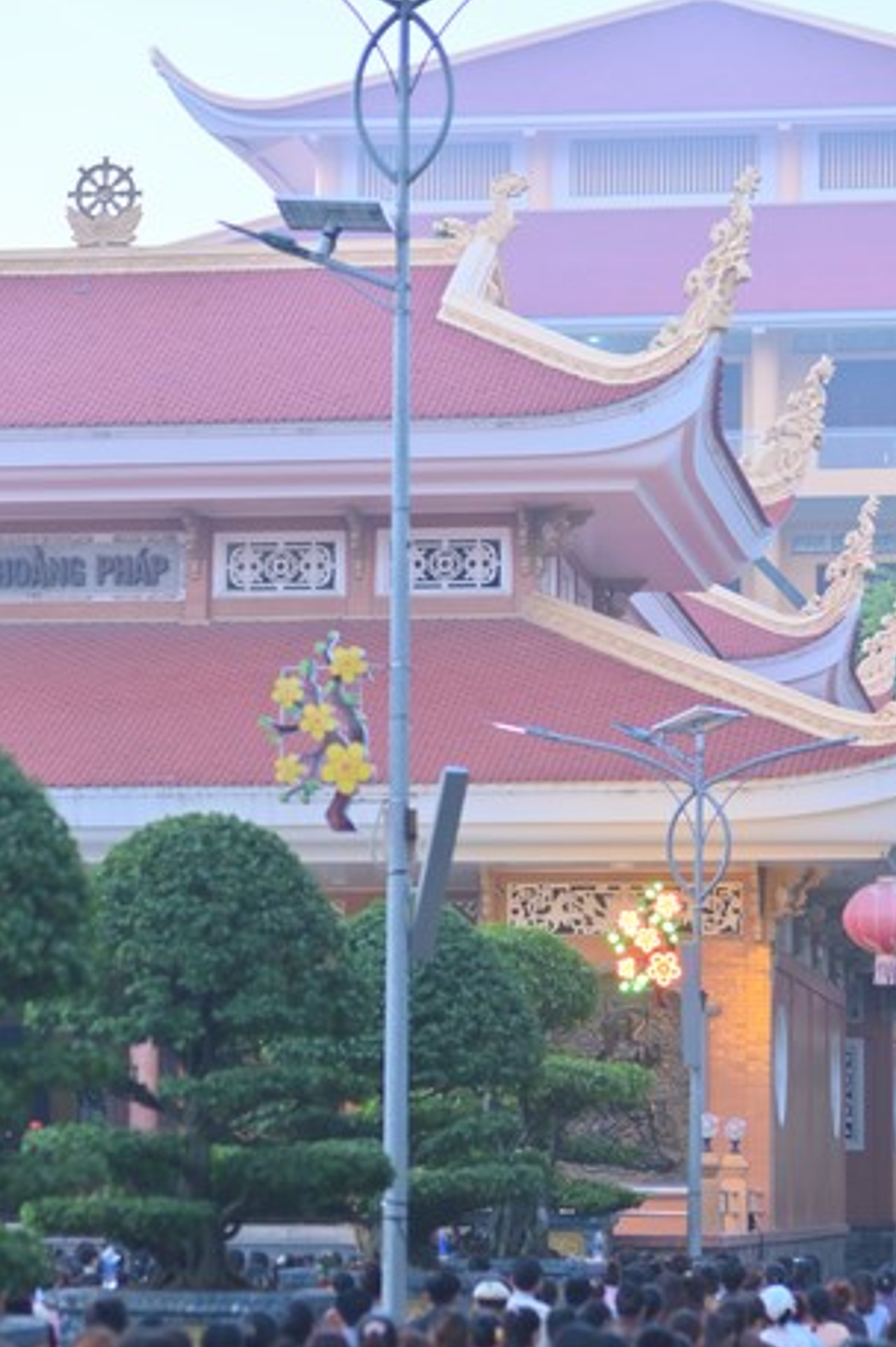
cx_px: 447
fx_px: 4524
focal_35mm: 121
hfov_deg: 11.3
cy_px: 843
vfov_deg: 16.9
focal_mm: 85
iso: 200
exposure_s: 1/100
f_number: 2.2
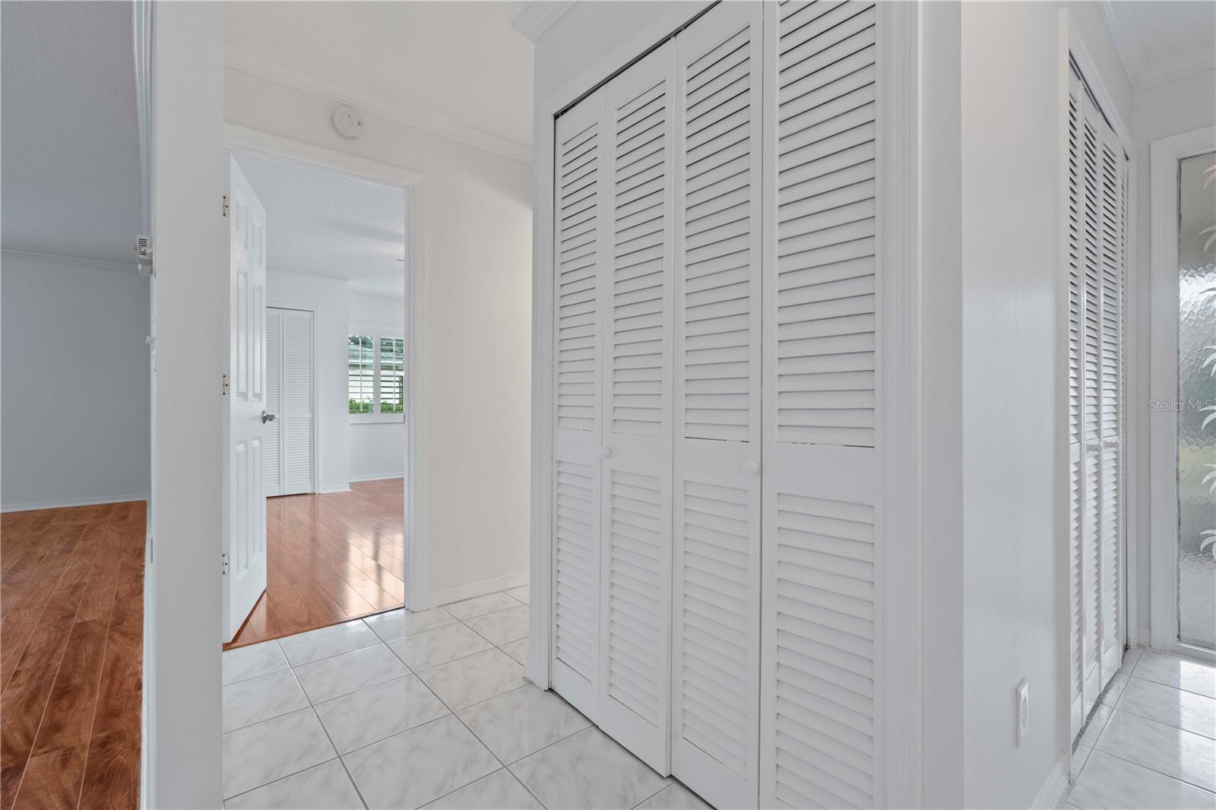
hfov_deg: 96.7
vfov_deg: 73.7
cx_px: 608
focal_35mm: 16
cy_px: 405
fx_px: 540
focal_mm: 16
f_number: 9
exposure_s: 1/2
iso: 250
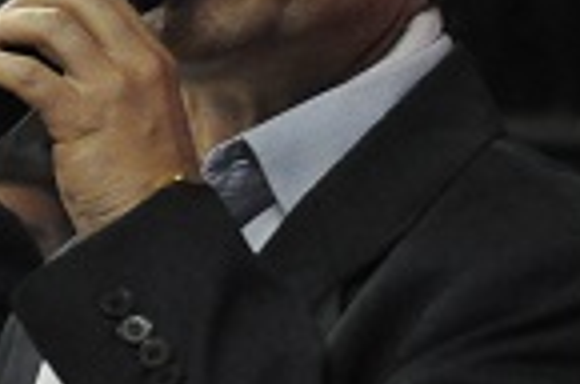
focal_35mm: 465
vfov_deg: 2.9
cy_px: 140
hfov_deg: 4.4
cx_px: 44
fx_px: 7476
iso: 3200
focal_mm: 75
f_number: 5.3
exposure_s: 1/80
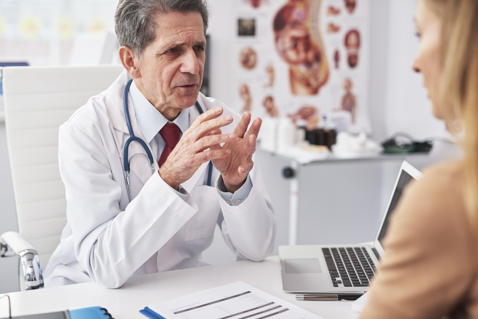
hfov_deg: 39.6
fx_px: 664
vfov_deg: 27.0
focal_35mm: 50
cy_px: 160
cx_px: 239
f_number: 2.2
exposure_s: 1/400
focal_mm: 50
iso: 400
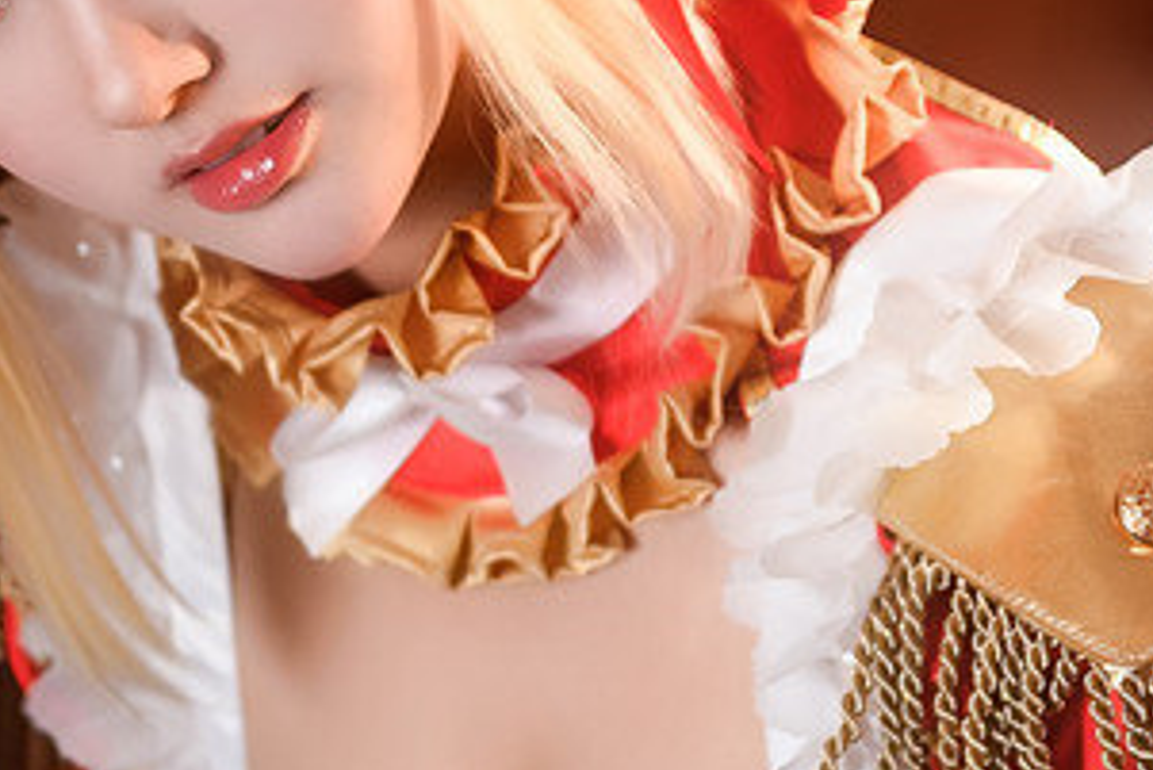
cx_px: 559
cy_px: 797
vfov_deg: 8.0
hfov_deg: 12.0
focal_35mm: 171
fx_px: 5479
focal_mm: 44
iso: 500
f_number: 3.5
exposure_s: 1/125
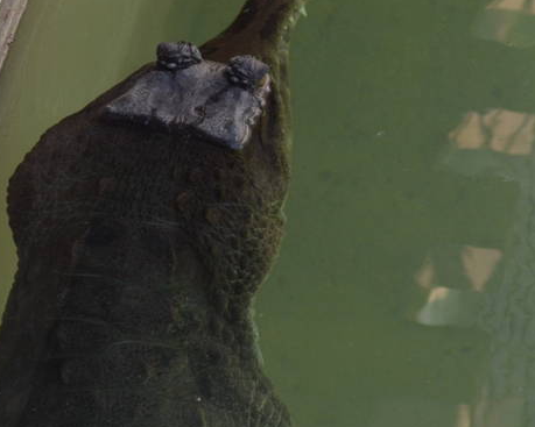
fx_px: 5430
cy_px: 389
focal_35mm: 343
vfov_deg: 4.5
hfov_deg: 5.6
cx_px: 505
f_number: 5.6
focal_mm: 70
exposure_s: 1/500
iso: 400
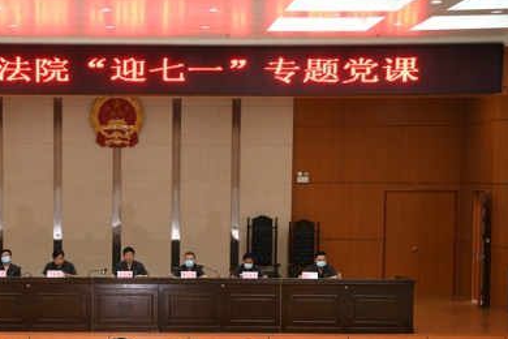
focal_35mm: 80
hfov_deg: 25.1
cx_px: 132
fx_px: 1129
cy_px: 253
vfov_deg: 17.0
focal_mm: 52
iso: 1250
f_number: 3.5
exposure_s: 1/80
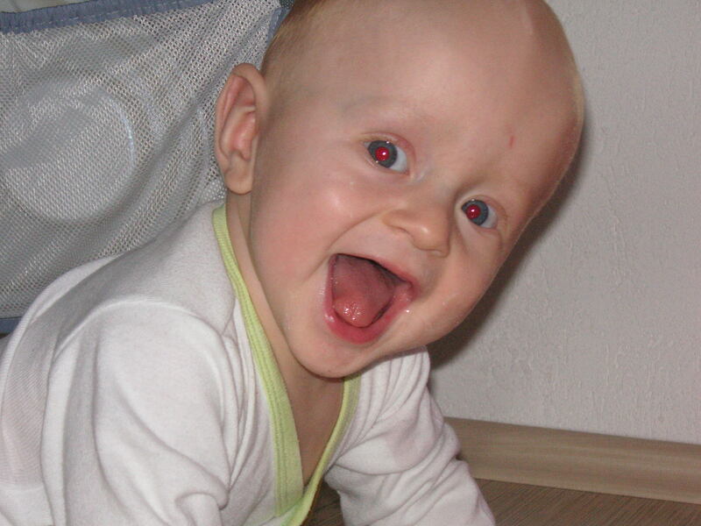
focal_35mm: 100
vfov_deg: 14.8
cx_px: 350
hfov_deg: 19.6
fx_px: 2025
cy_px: 263
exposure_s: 1/90
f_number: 5
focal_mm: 16.6
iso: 160
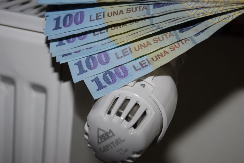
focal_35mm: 82
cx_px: 122
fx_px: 560
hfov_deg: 24.6
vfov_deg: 16.6
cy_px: 82
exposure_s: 1/125
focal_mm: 55
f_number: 5.6
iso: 100
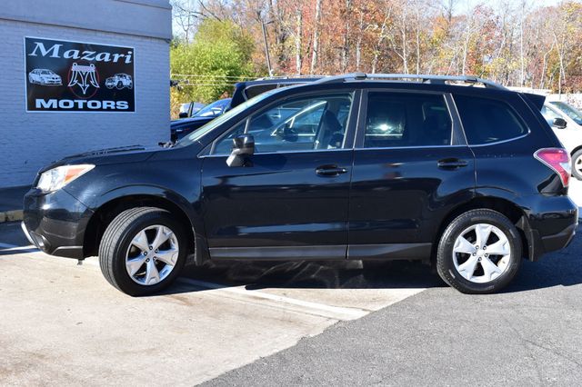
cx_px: 291
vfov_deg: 28.9
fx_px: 751
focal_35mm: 46
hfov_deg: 42.3
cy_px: 194
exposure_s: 1/200
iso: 400
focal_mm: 31
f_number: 10
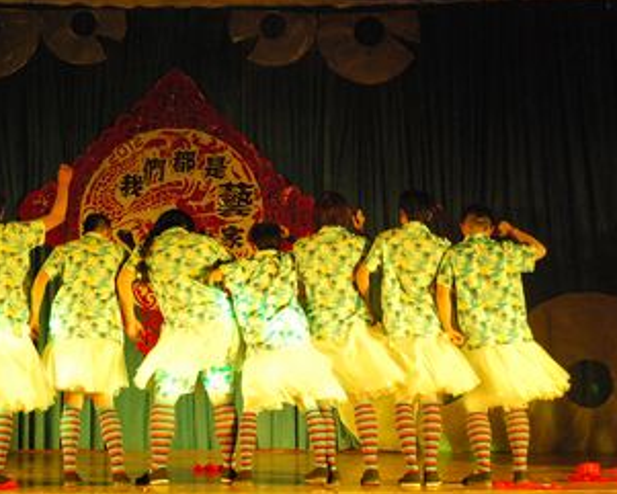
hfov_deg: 31.6
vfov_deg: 25.8
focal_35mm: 59
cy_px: 249
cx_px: 195
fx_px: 1078
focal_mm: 30
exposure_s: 1/125
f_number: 5.6
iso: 1600
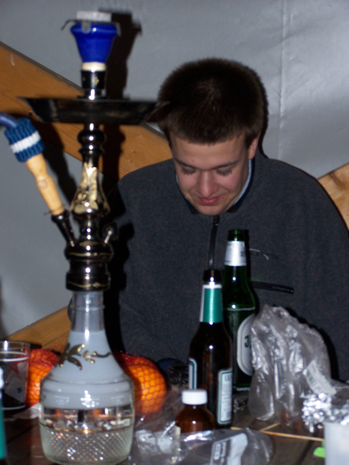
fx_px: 1411
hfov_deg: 14.1
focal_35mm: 105
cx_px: 174
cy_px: 232
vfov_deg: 18.7
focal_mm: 17.5
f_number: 3.2
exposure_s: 1/100
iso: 140
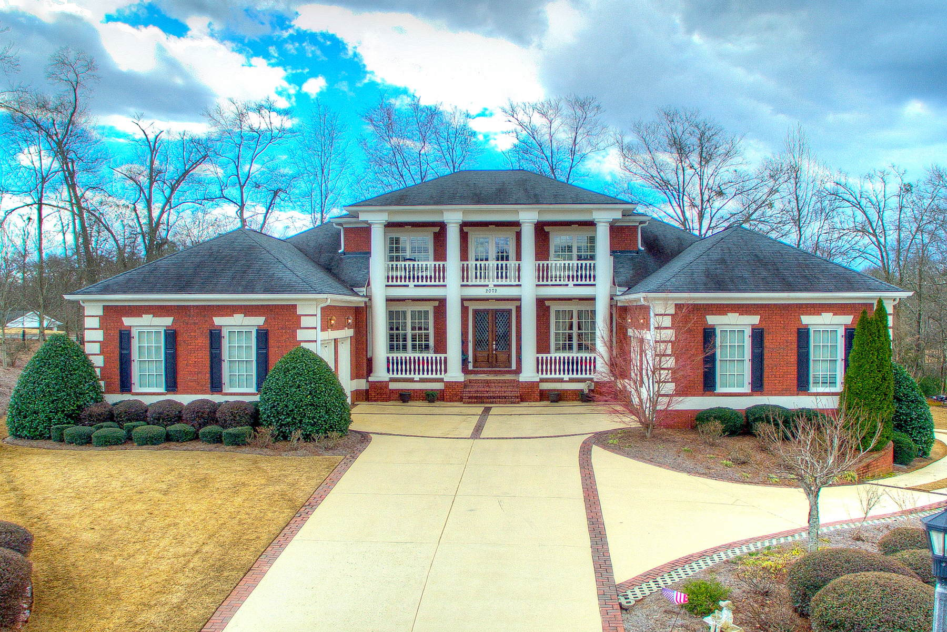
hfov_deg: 84.0
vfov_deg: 61.9
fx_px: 526
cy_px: 316
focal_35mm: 20
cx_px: 474
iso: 100
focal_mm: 3.6
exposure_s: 1/3200
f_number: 2.8
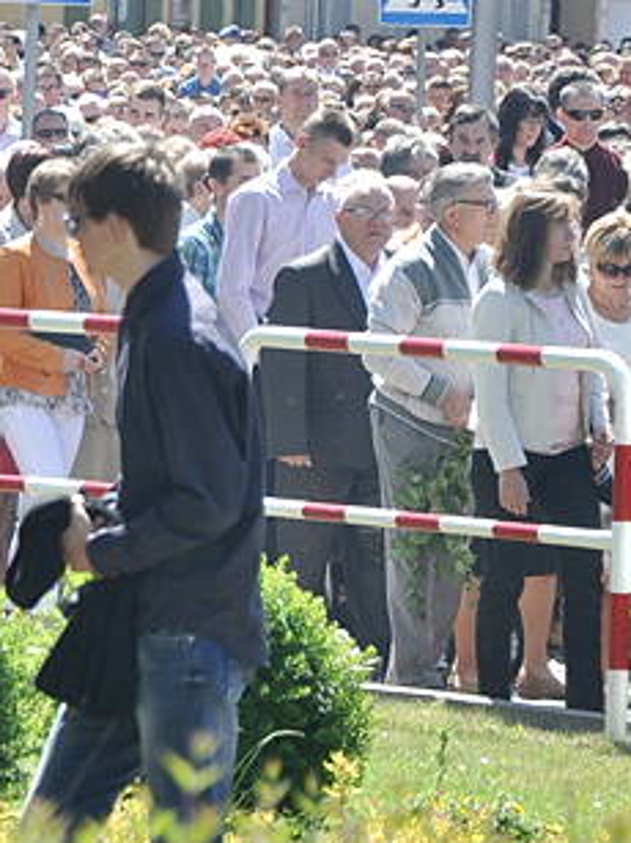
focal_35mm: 419
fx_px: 10199
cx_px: -110
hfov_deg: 3.5
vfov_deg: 4.7
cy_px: 270
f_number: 7.1
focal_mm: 105
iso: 400
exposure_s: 1/800
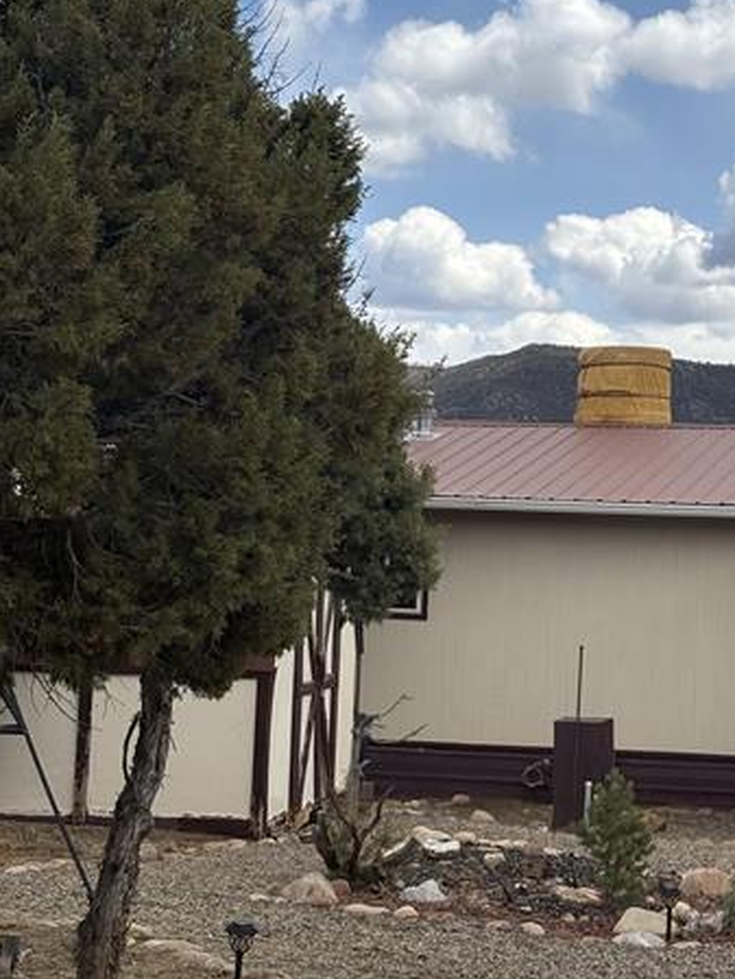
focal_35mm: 89
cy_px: 408
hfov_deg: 16.5
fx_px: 2518
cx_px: 591
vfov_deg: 22.0
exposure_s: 1/3636
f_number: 1.6
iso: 32
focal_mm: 5.96
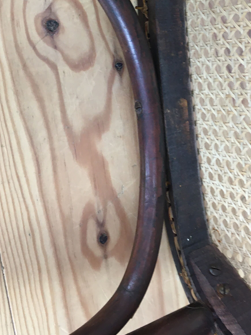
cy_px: 85
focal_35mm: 50
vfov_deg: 37.3
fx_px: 483
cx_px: 190
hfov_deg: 28.6
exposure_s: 1/33
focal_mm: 4.15
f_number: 2.2
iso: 100
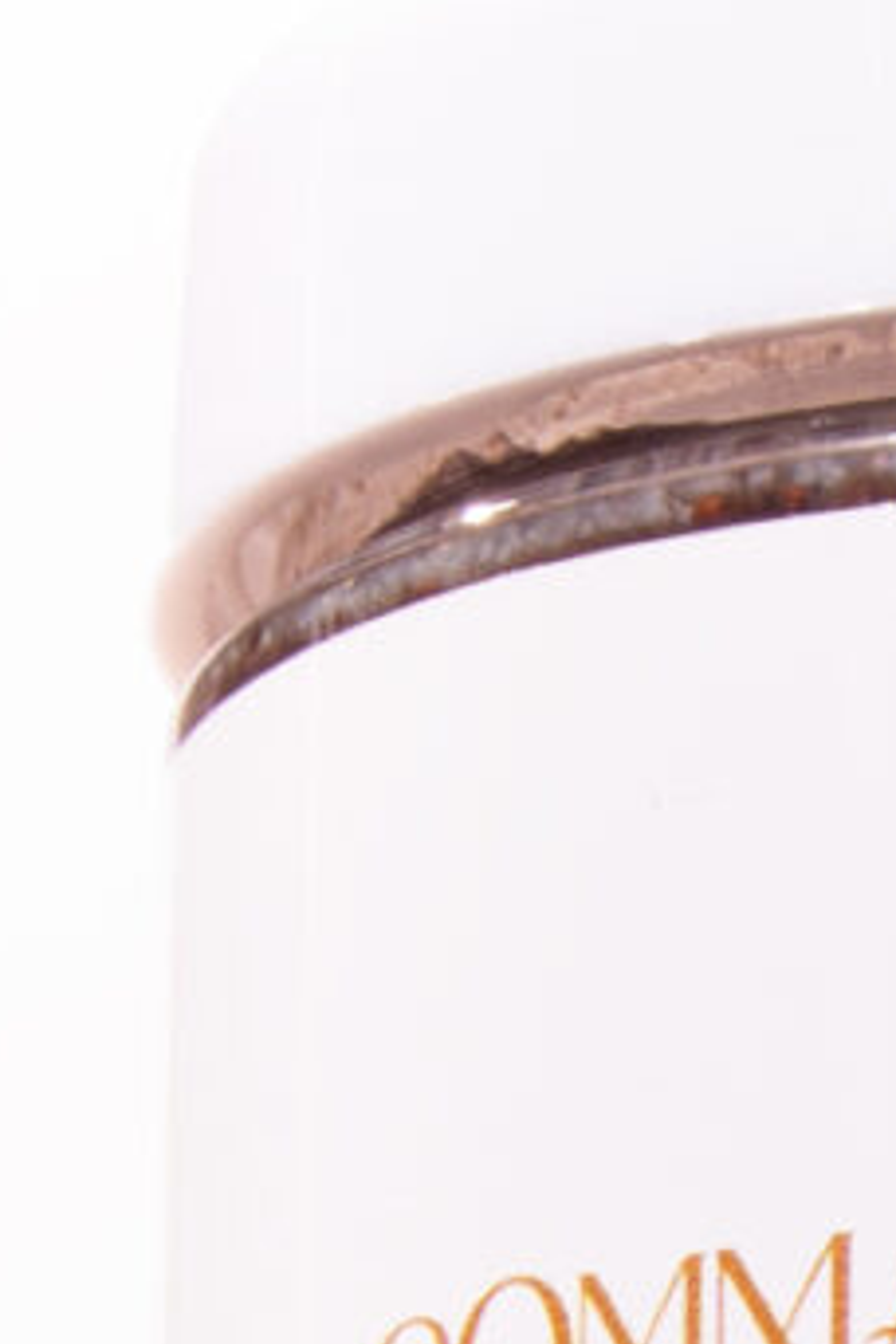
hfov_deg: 1.7
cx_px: 1601
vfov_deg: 2.5
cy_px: 1596
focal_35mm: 832
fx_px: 31059
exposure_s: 1/100
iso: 50
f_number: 16
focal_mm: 74
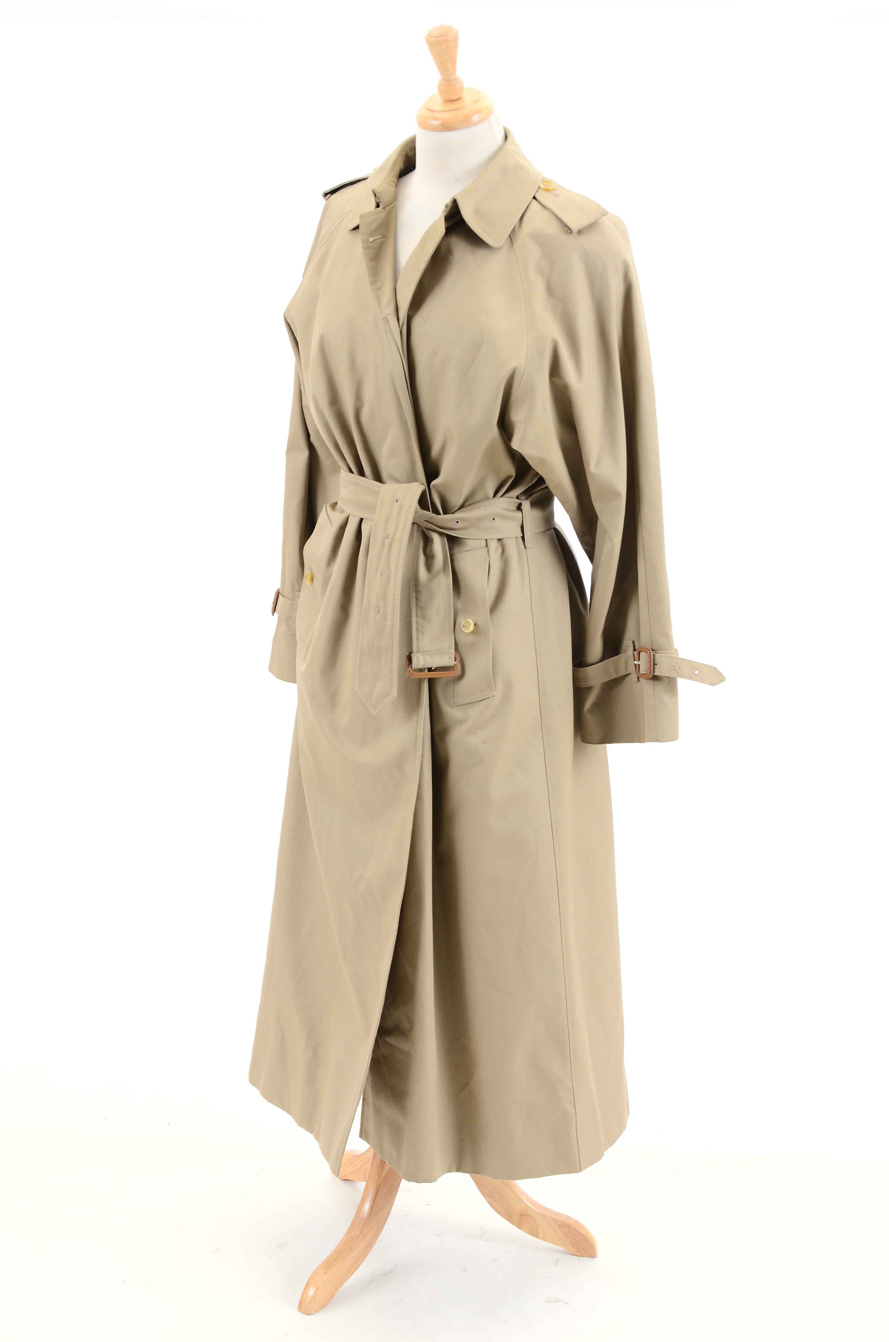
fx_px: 2344
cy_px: 671
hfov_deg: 21.5
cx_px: 444
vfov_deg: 32.0
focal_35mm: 63
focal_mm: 42
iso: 160
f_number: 7.1
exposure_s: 1/80
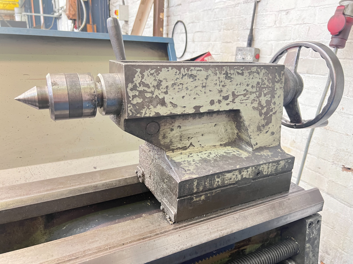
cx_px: 176
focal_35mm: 26
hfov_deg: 67.3
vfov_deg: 53.1
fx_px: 265
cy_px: 132
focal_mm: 5.7
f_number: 1.5
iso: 500
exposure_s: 1/33
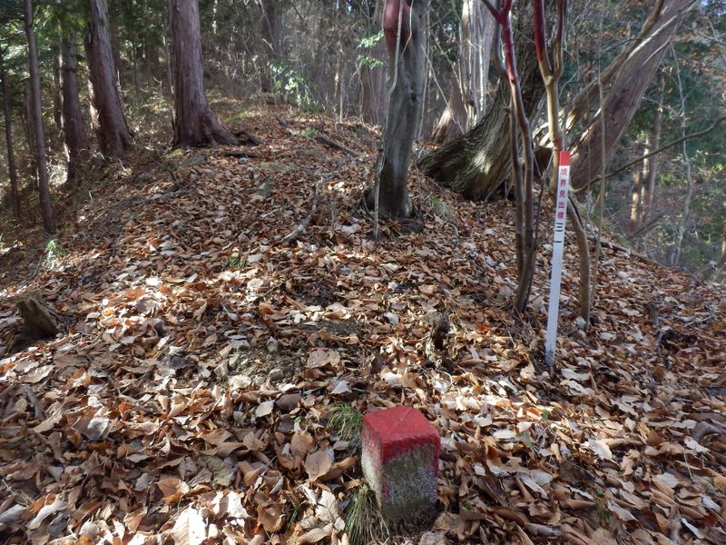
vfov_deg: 56.8
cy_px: 272
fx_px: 503
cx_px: 363
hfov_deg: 71.6
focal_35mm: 24
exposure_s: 1/40
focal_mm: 4.2
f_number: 3
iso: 80
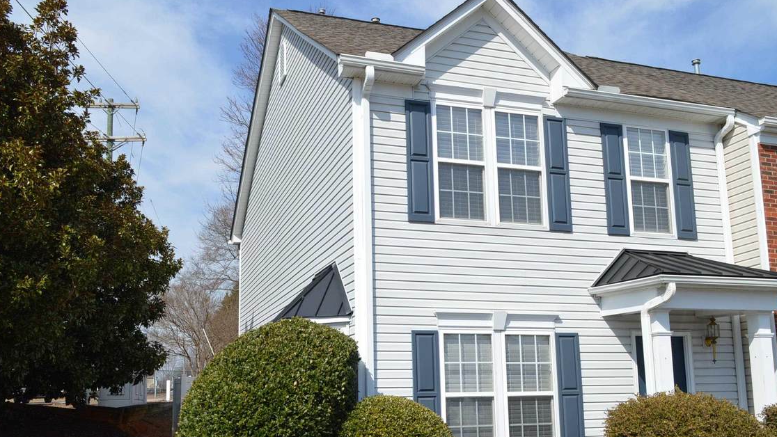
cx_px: 381
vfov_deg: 32.7
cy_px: 276
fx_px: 742
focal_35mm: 36
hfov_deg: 55.3
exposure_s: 1/250
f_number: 8
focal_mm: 20
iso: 100
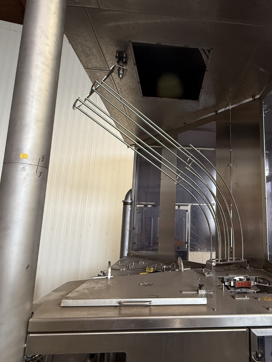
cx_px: 191
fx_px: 220
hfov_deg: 61.2
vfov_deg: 78.9
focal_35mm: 21
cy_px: 189
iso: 250
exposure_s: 1/100
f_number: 2.2
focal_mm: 2.22
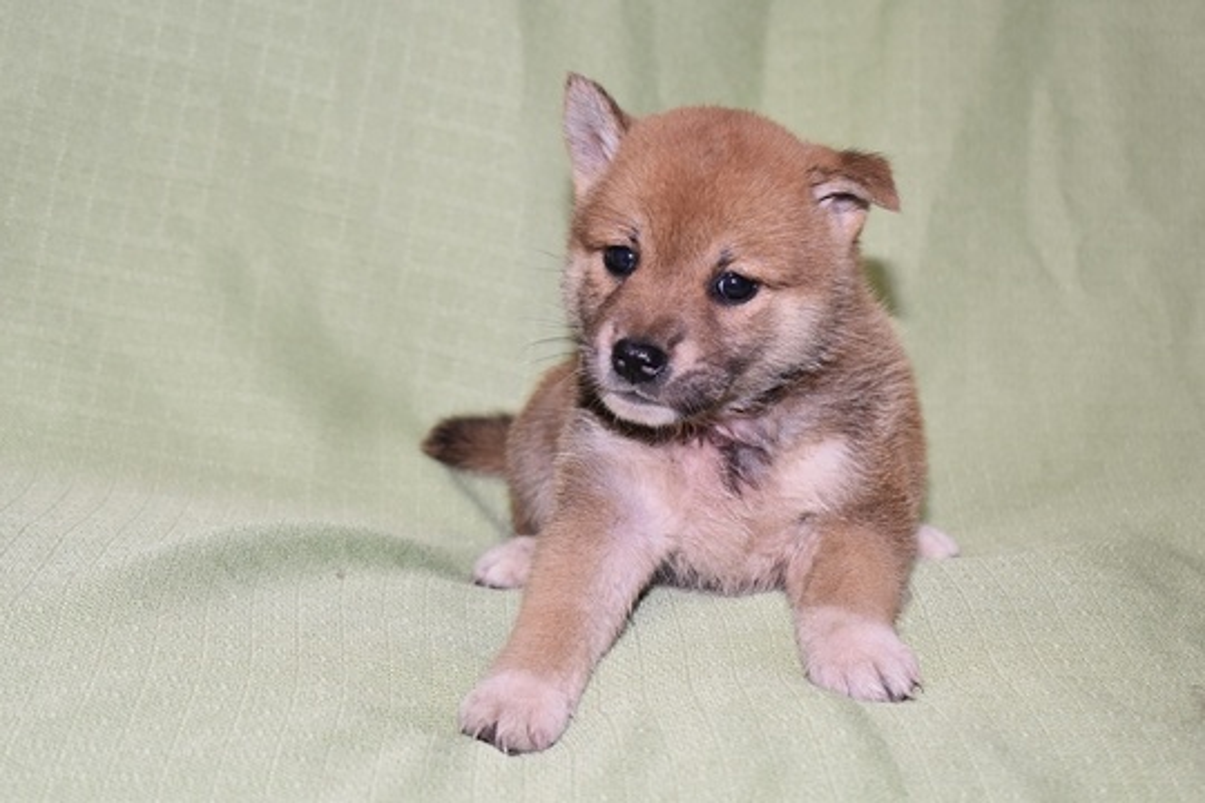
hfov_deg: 26.0
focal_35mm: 78
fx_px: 2611
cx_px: 602
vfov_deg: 17.5
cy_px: 402
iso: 900
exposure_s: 1/60
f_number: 5.6
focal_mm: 52
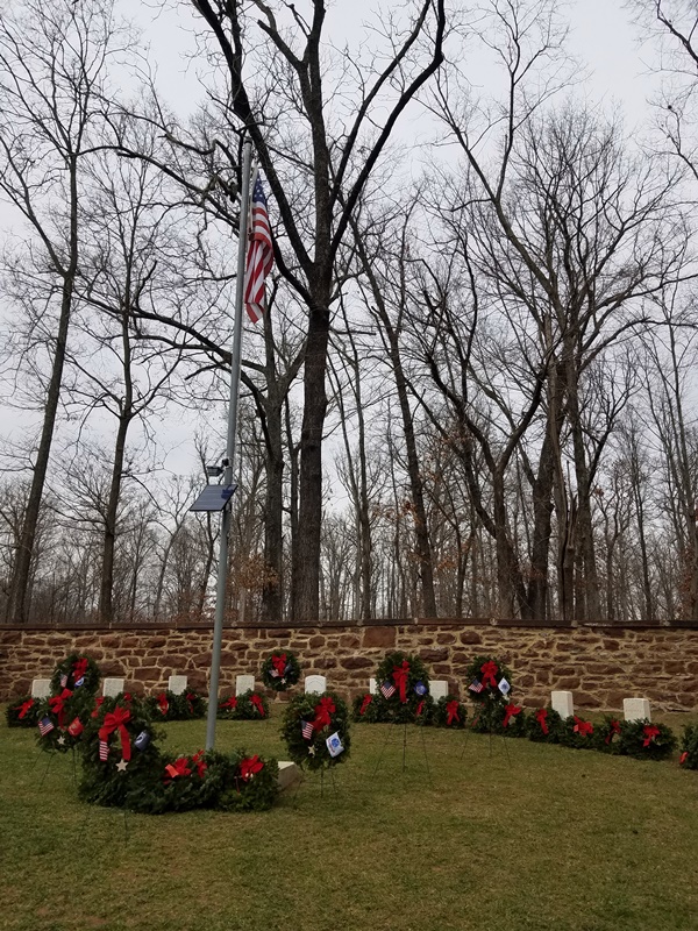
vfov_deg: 67.3
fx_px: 699
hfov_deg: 53.1
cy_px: 466
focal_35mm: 26
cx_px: 349
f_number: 1.7
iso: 50
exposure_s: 1/1188
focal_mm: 4.2
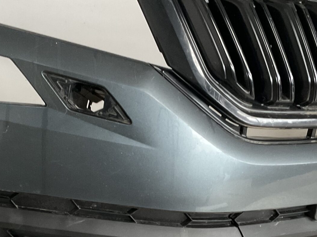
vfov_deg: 20.7
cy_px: 195
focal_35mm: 70
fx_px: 641
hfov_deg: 27.8
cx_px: 164
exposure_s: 1/33
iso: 200
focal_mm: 3
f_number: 1.8
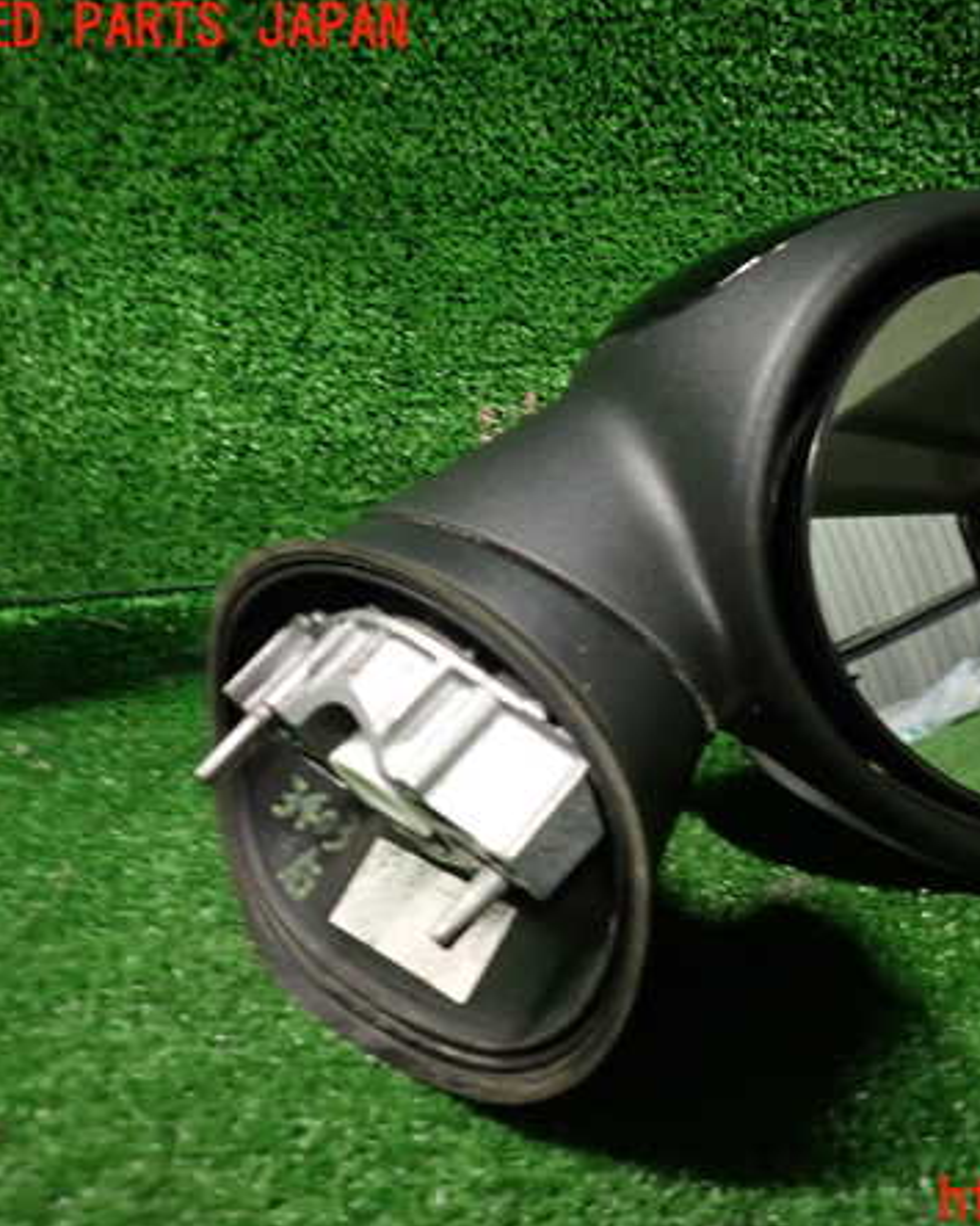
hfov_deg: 43.1
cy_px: 616
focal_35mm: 33
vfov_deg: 54.2
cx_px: 734
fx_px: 1197
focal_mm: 4.5
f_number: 2
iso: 400
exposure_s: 1/30
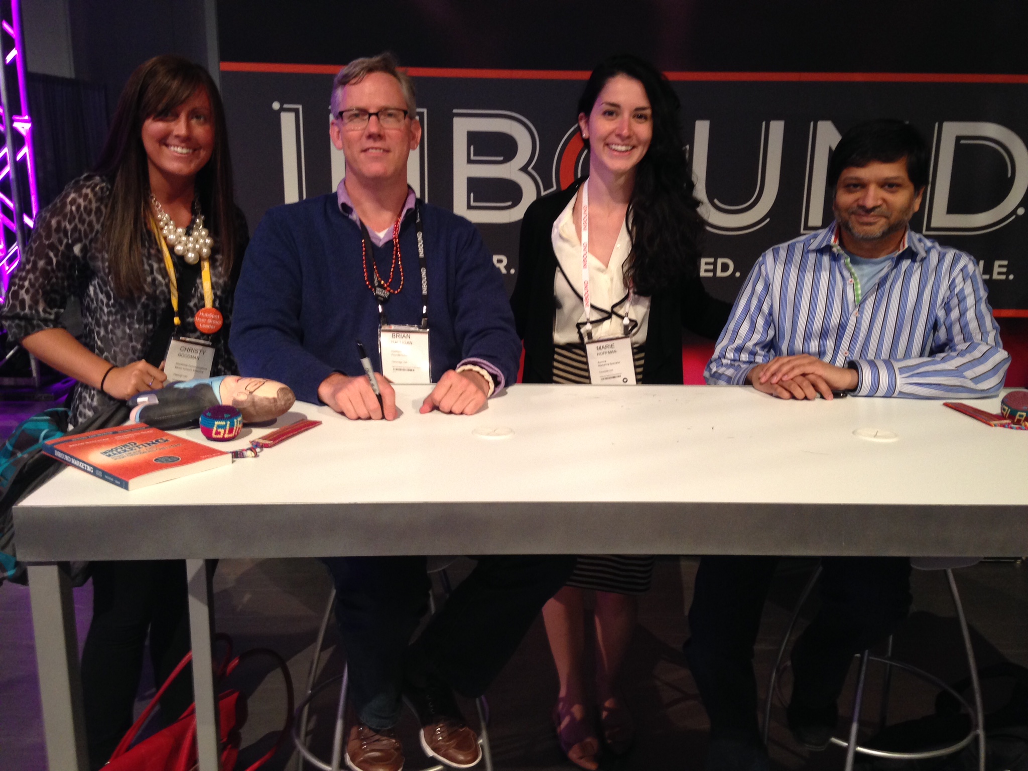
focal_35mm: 33
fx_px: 980
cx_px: 514
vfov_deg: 42.9
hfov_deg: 55.4
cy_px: 386
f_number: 2.4
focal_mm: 4.12
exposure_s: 1/20
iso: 160
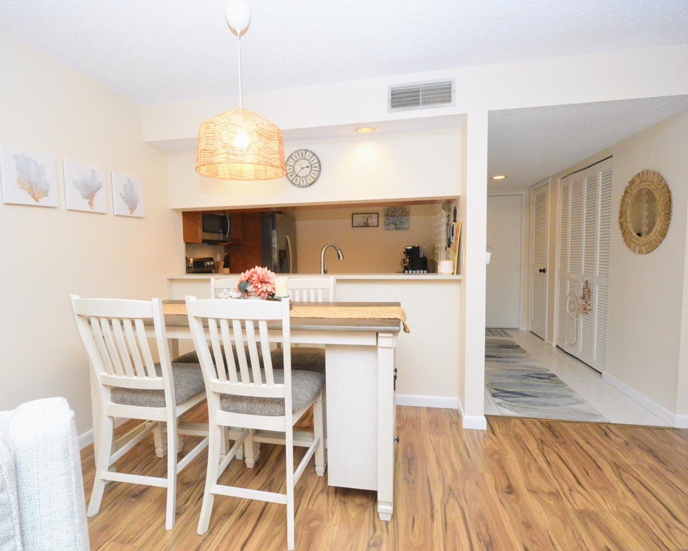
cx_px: 323
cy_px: 276
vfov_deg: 77.0
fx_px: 346
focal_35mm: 17
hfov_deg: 89.5
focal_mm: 10
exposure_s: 1/160
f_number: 7.1
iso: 3200
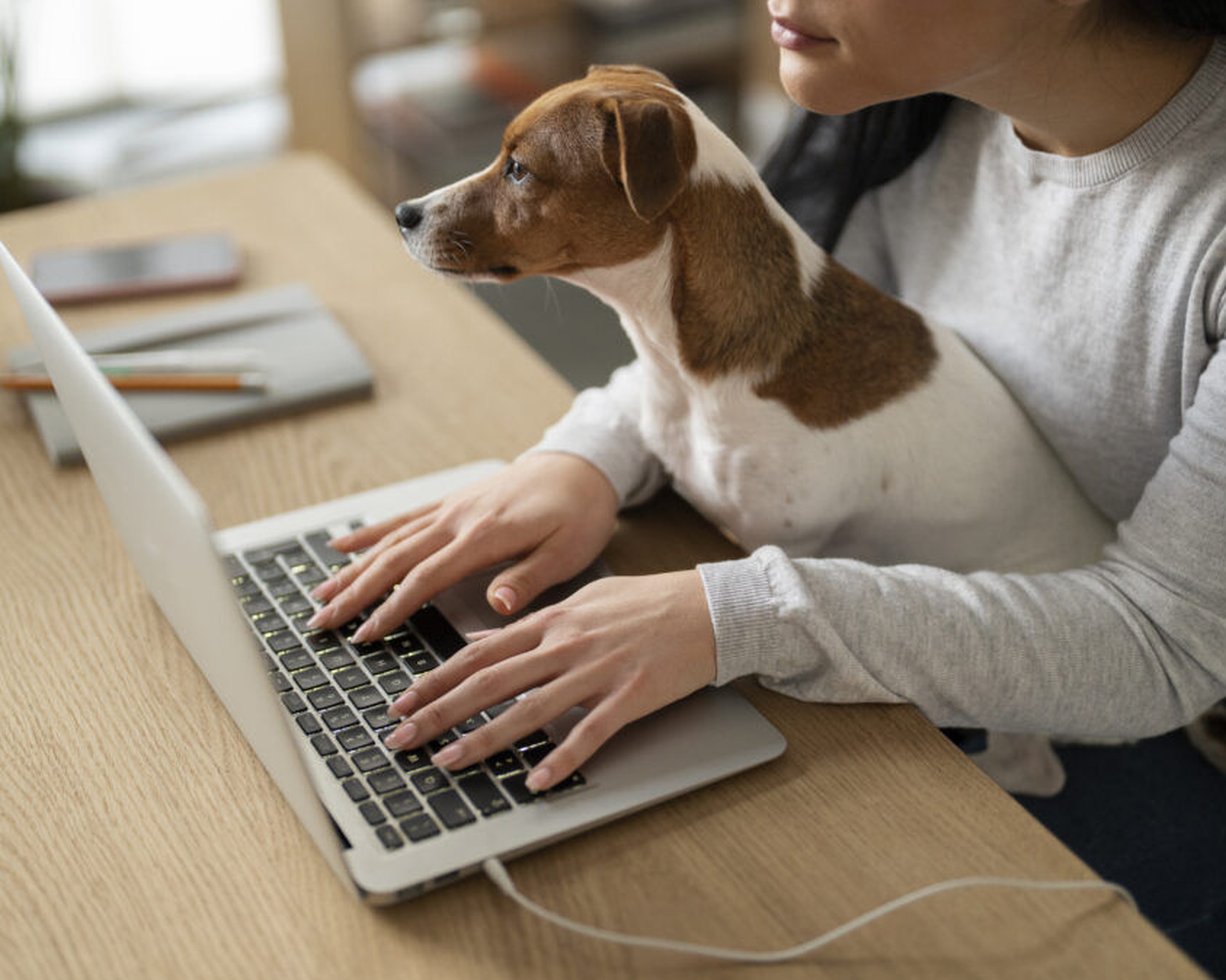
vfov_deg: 26.7
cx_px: 582
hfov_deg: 33.0
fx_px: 2068
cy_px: 494
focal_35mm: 57
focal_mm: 50
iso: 800
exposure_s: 1/500
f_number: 1.4
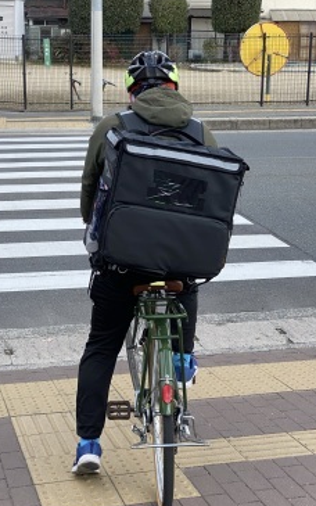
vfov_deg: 30.2
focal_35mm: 68
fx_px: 937
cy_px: 256
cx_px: 149
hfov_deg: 19.1
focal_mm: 6
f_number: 2
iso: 20
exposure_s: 1/564
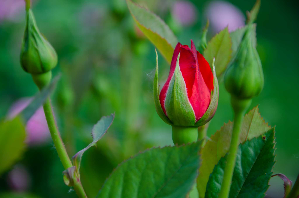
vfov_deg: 8.7
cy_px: 99
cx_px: 150
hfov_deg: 13.1
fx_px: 1305
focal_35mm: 158
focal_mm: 105
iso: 100
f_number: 5.6
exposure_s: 1/20
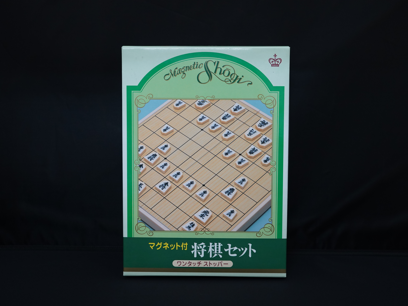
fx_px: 471
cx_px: 211
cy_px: 155
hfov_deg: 46.8
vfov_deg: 36.0
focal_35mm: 40
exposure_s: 1/160
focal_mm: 36
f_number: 4
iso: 2000
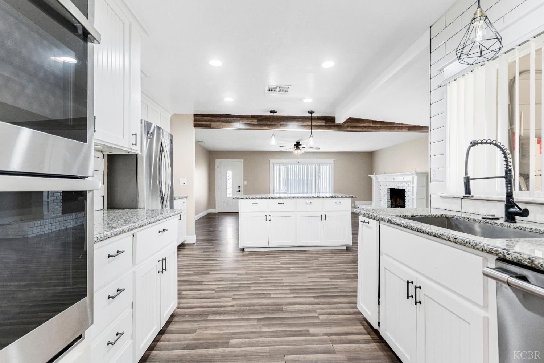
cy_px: 182
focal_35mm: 17
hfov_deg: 93.3
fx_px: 257
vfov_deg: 70.4
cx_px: 272
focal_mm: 17
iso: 1250
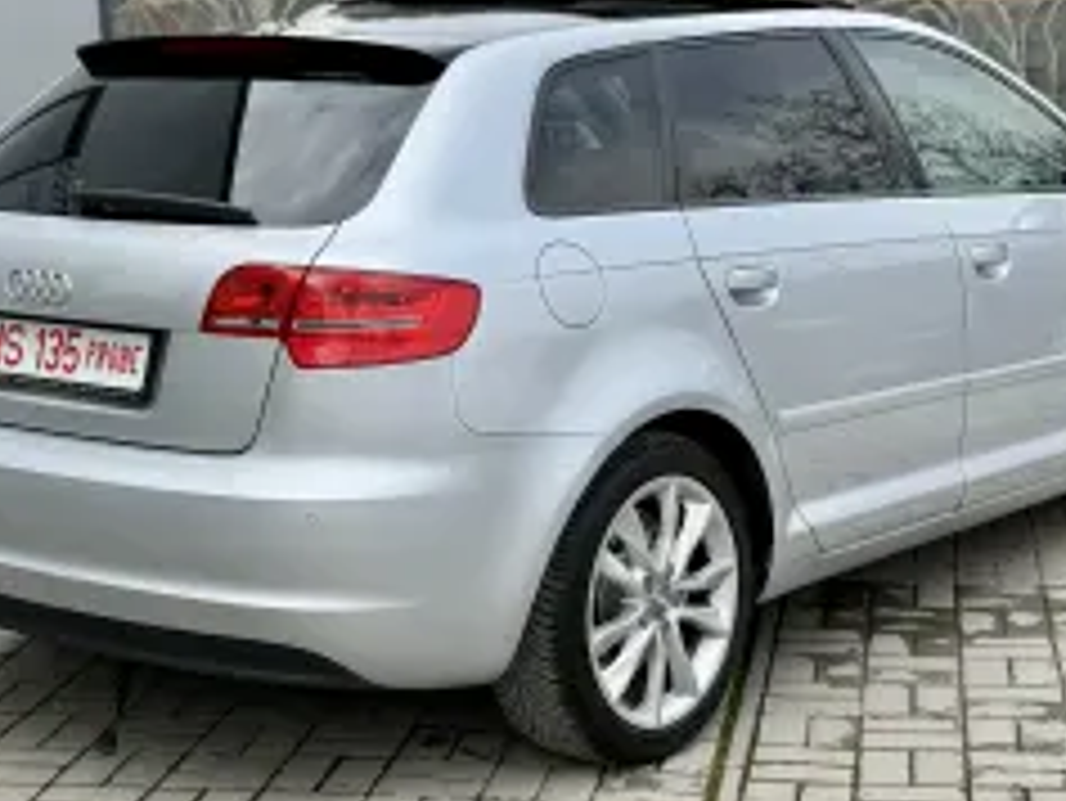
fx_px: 2249
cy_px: 306
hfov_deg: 26.7
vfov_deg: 20.2
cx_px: 522
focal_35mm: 73
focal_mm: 6.76
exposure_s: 1/2865
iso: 80
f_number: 1.78
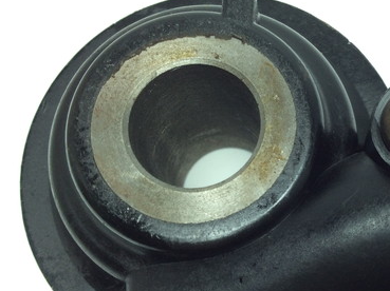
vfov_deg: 27.9
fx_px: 585
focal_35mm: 52
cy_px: 188
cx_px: 302
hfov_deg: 35.8
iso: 32
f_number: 2.4
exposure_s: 1/172
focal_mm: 3.3
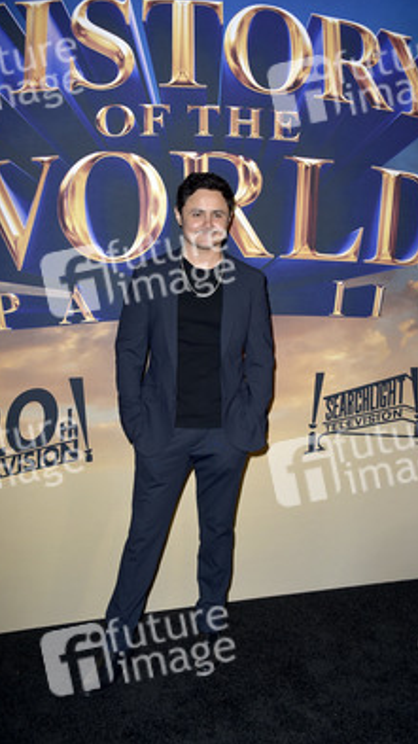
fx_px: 946
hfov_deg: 24.9
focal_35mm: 48
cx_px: 194
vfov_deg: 42.9
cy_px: 367
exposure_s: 1/250
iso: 320
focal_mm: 45
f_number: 6.3
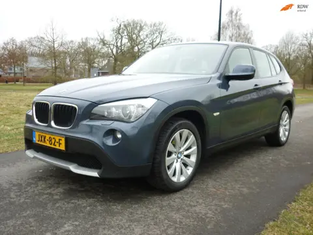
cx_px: 156
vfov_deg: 42.9
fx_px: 298
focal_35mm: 33
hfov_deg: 55.4
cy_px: 118
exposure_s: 1/125
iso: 80
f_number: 2.8
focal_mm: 5.5
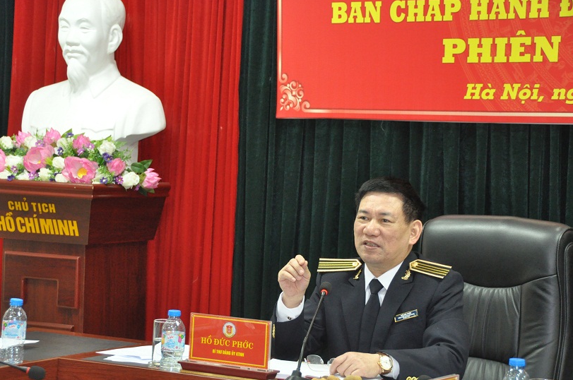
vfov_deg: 14.9
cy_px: 197
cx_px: 266
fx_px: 1455
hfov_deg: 22.3
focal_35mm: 92
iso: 2000
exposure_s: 1/30
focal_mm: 55
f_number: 5
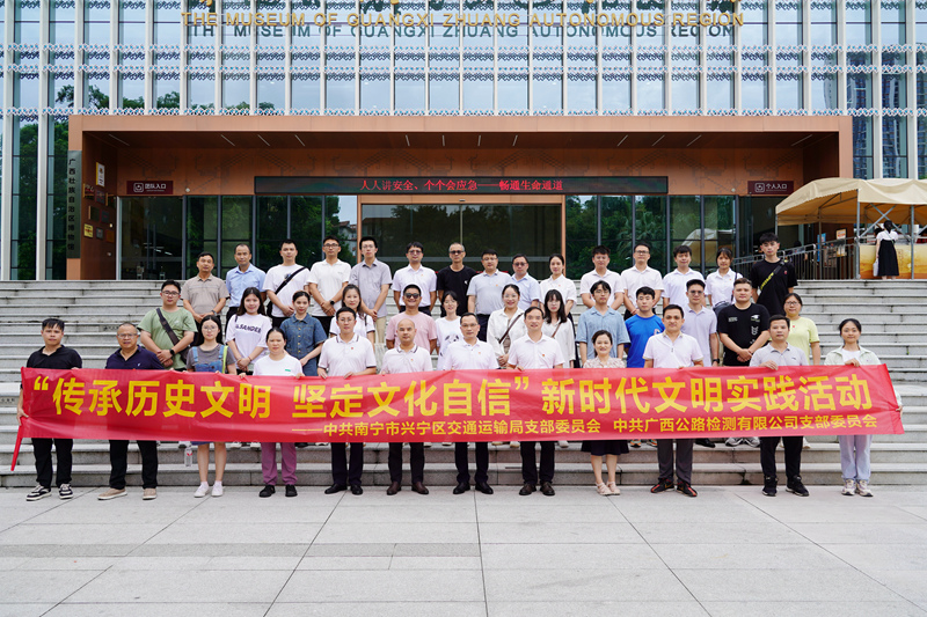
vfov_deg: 43.6
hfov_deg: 61.9
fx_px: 772
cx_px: 464
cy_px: 308
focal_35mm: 30
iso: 100
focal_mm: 30
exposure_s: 1/250
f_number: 5
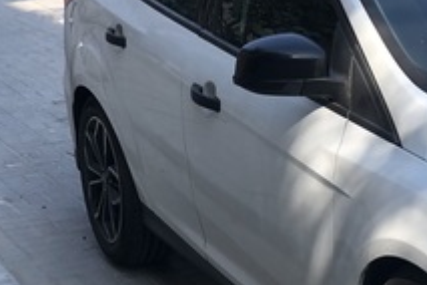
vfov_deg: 10.7
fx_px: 1506
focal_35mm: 127
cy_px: 260
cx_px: 446
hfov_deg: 15.8
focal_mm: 6.6
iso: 20
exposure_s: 1/414
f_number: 2.8
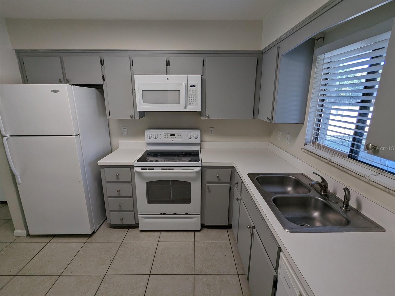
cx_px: 198
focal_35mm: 16
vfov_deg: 78.1
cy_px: 148
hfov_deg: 94.5
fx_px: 183
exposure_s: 1/120
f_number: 2.2
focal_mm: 2.35
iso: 73
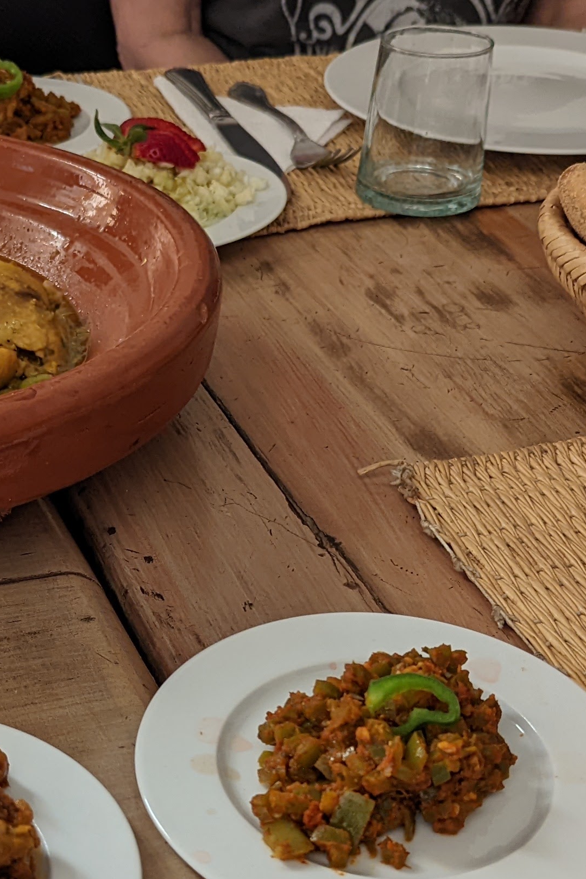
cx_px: 146
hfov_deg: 21.4
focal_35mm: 63
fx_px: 1538
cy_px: 625
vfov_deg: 31.5
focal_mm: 6.81
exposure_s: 1/26.5
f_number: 1.85
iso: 221
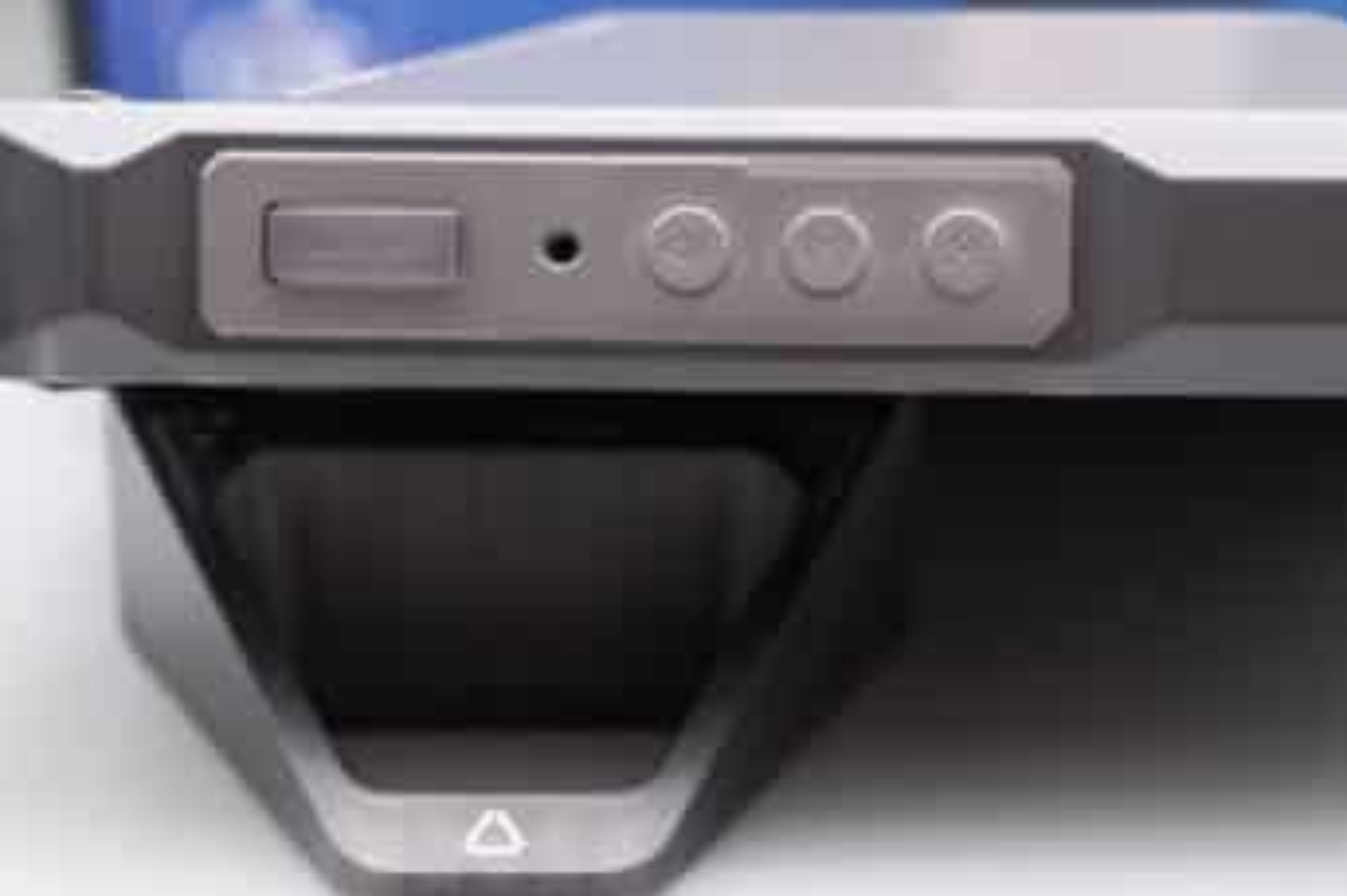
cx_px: 666
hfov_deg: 23.9
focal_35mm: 85
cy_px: 473
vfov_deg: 16.1
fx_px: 3179
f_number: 7.1
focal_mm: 50
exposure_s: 1/140
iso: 3200
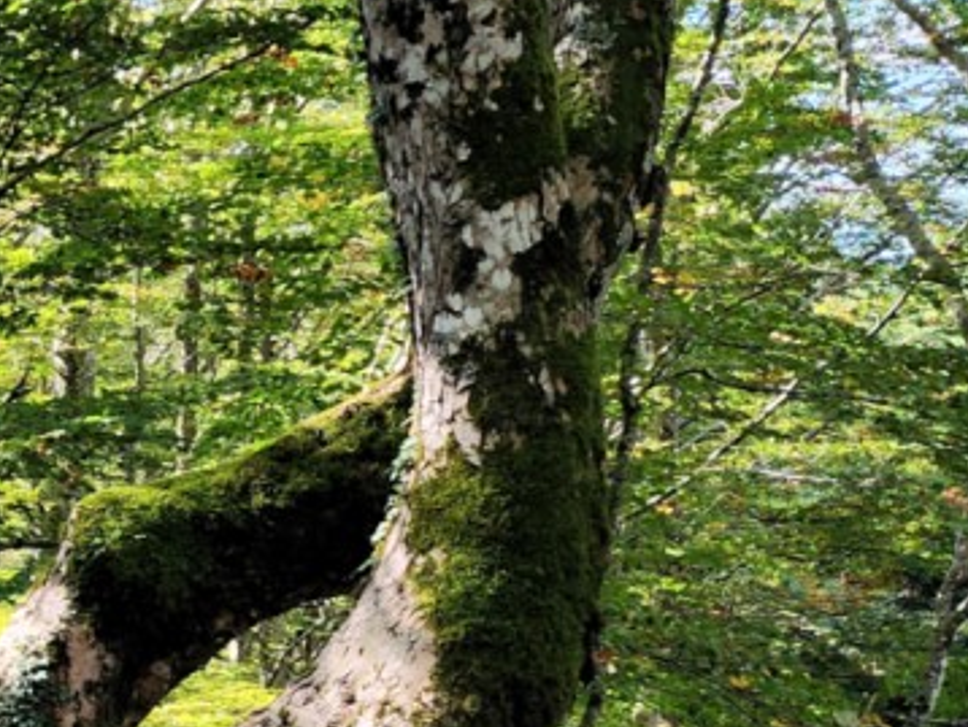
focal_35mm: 77
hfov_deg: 21.5
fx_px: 2155
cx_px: -460
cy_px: 441
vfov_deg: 19.1
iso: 50
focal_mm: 6.4
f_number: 1.8
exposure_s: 1/180
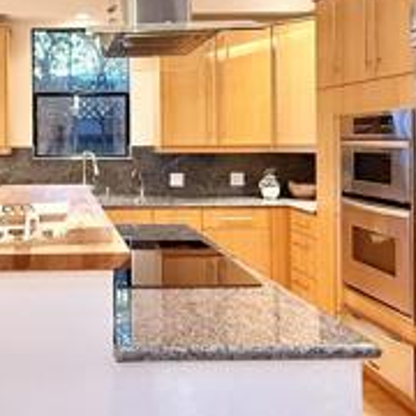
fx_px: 598
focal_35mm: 44
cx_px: 67
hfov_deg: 36.6
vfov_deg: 37.8
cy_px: 132
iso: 640
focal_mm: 2.22
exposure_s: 1/120
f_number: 2.2
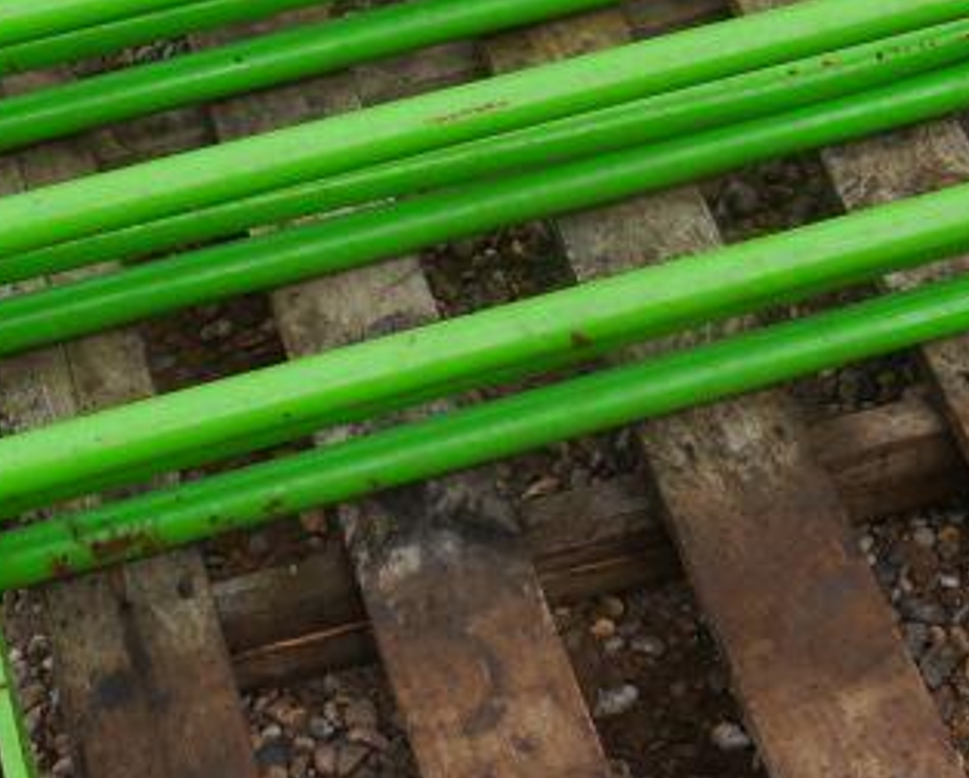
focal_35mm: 89
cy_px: 293
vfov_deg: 17.3
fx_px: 2556
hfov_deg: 21.4
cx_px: 645
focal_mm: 14
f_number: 6.3
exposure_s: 1/250
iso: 160
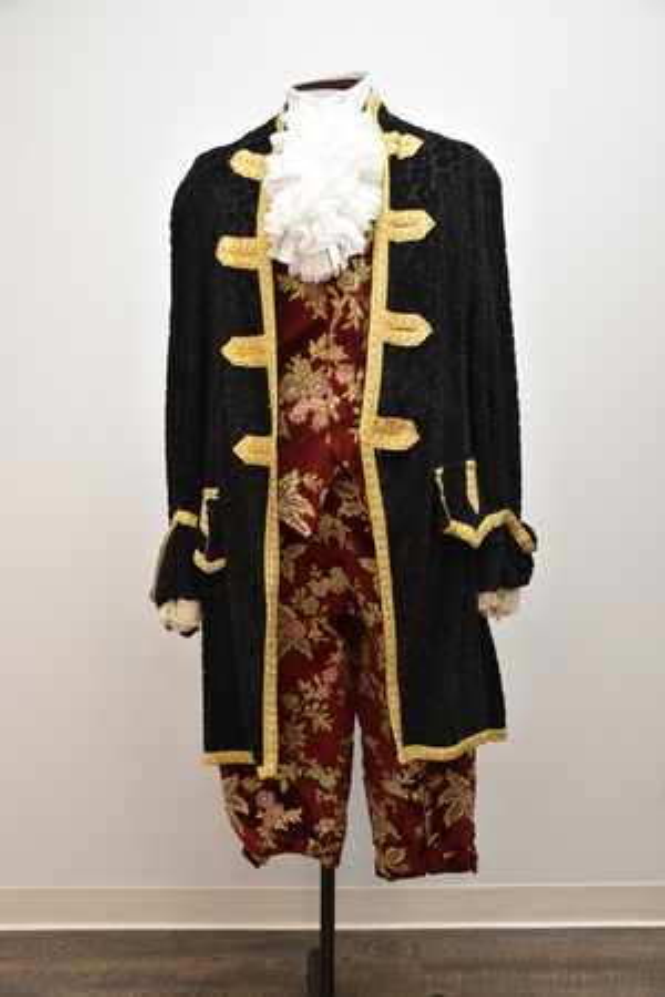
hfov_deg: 40.0
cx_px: 332
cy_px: 498
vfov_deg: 57.2
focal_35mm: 33
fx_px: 914
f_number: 4.5
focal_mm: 22
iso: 1000
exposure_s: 1/80
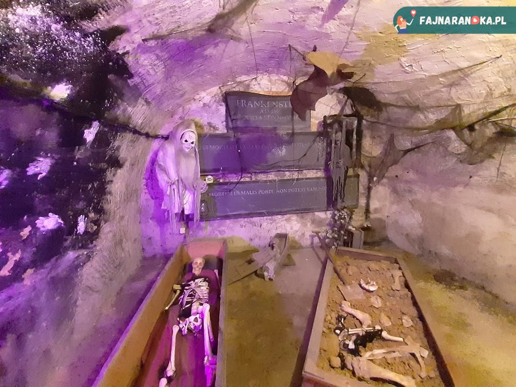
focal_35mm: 13
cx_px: 258
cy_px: 194
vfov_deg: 89.9
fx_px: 194
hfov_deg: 106.2
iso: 800
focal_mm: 1.13
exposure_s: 1/10
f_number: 2.2
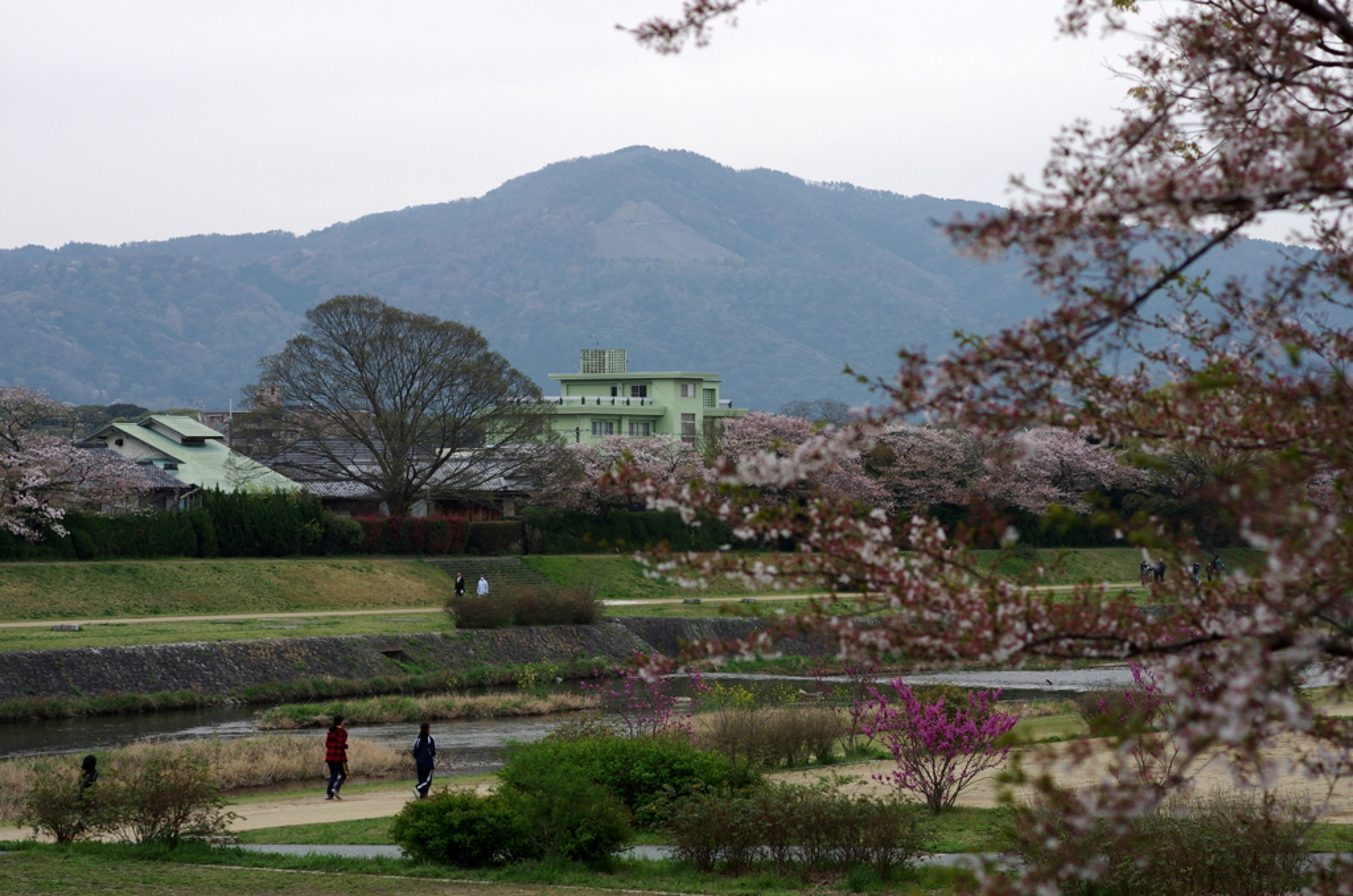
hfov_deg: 19.5
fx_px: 3938
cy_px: 448
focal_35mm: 105
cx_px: 676
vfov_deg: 13.0
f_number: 4
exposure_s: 1/125
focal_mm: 70
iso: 200
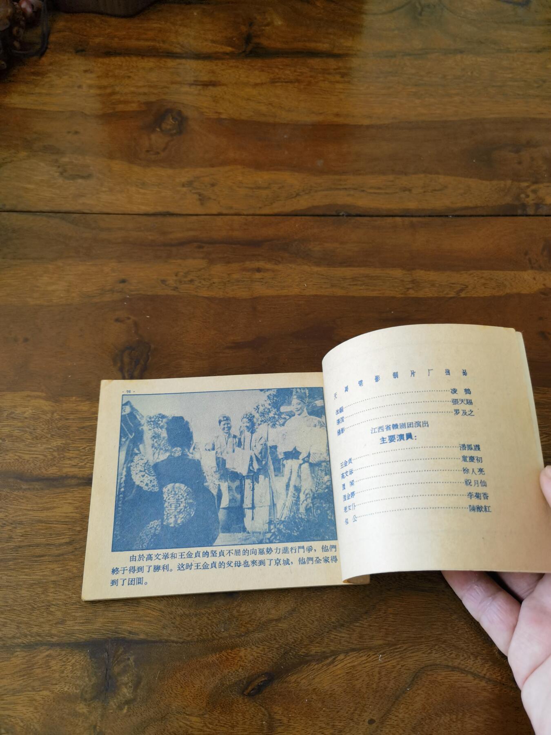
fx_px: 573
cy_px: 368
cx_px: 276
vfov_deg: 65.3
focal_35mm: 27
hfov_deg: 51.4
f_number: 1.9
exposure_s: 1/120
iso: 100
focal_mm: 6.67
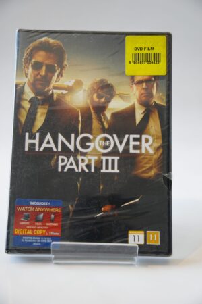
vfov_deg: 34.2
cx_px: 101
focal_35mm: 58
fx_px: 492
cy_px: 152
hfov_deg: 23.2
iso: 400
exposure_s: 1/40
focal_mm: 39
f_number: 2.8
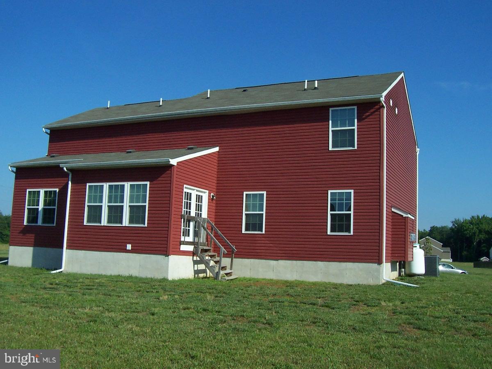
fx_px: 526
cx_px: 246
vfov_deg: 38.7
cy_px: 184
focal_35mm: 37
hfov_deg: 50.1
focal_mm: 5.6
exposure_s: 1/750
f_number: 5.6
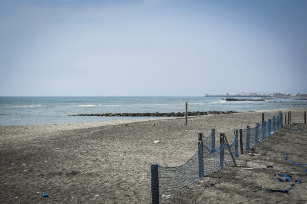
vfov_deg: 17.1
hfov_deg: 25.4
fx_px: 682
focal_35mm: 80
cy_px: 102
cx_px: 154
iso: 640
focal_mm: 80
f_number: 16
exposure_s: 1/640
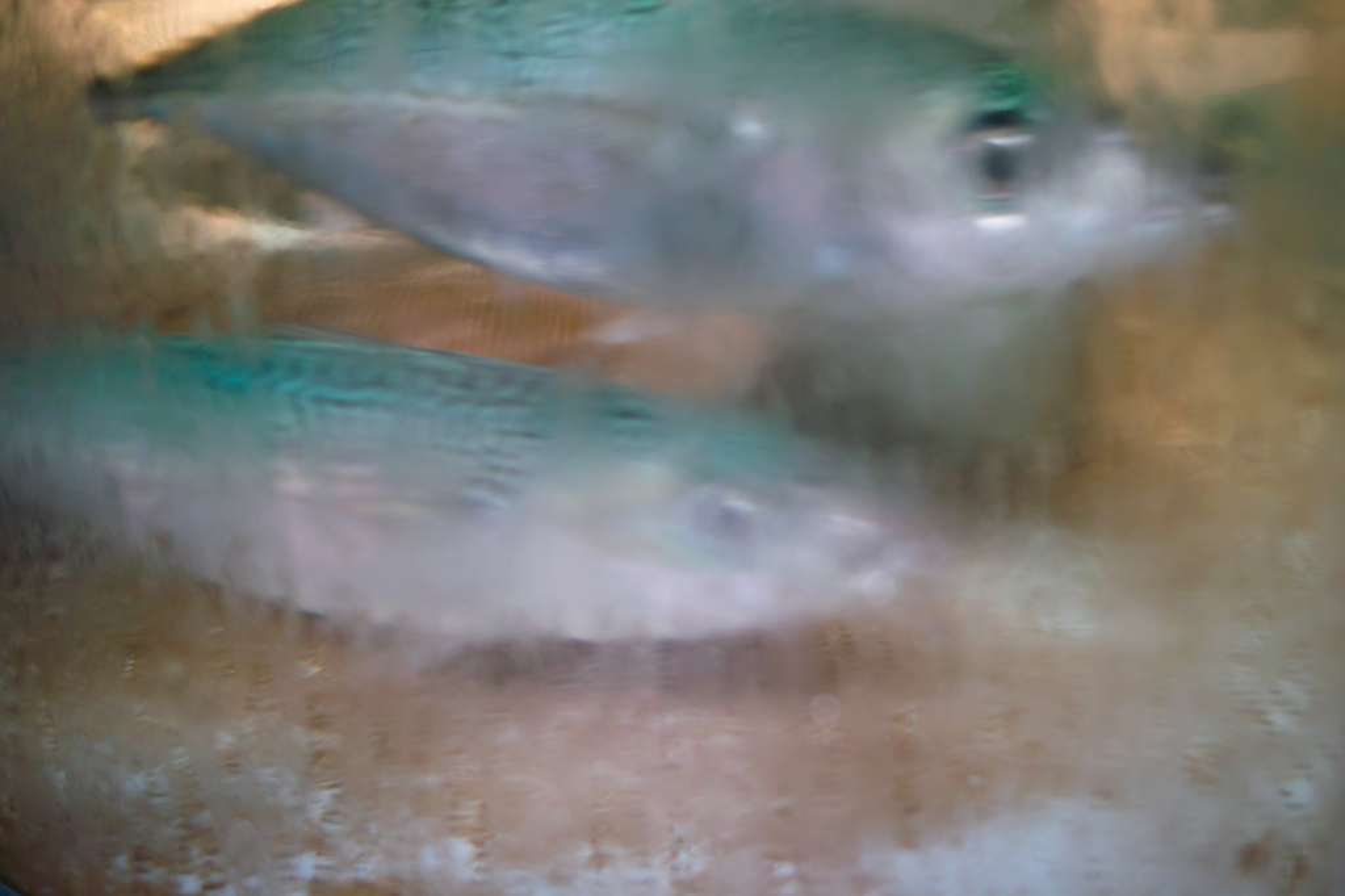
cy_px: 448
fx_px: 1531
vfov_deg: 32.6
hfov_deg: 47.4
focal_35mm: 41
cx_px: 672
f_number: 2.8
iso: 400
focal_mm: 24.2
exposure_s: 1/20
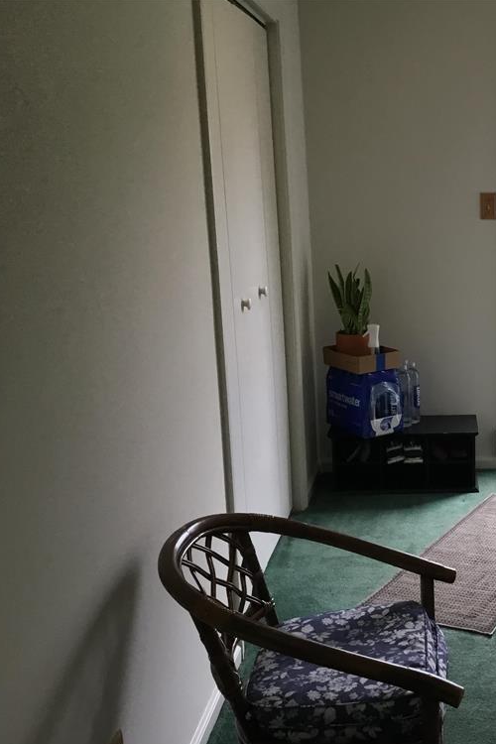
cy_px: 378
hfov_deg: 28.6
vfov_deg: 44.5
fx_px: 909
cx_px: 499
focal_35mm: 44
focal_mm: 3.3
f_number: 2.4
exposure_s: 1/30
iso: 32
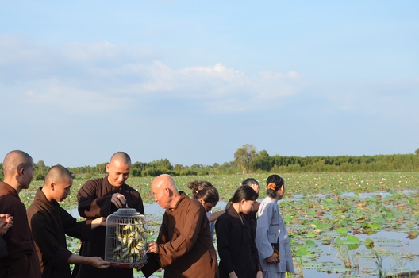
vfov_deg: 21.0
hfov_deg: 31.1
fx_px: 751
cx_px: 171
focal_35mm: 65
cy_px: 155
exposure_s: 1/320
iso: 250
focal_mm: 35
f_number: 9
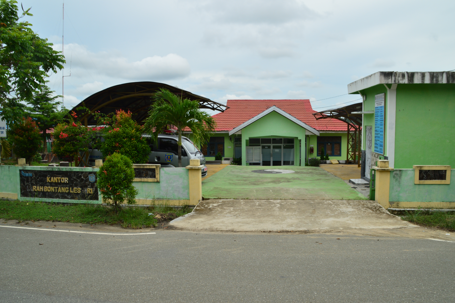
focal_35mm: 27
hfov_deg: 67.4
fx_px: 341
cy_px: 152
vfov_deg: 47.8
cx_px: 228
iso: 200
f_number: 13
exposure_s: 1/250
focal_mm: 18
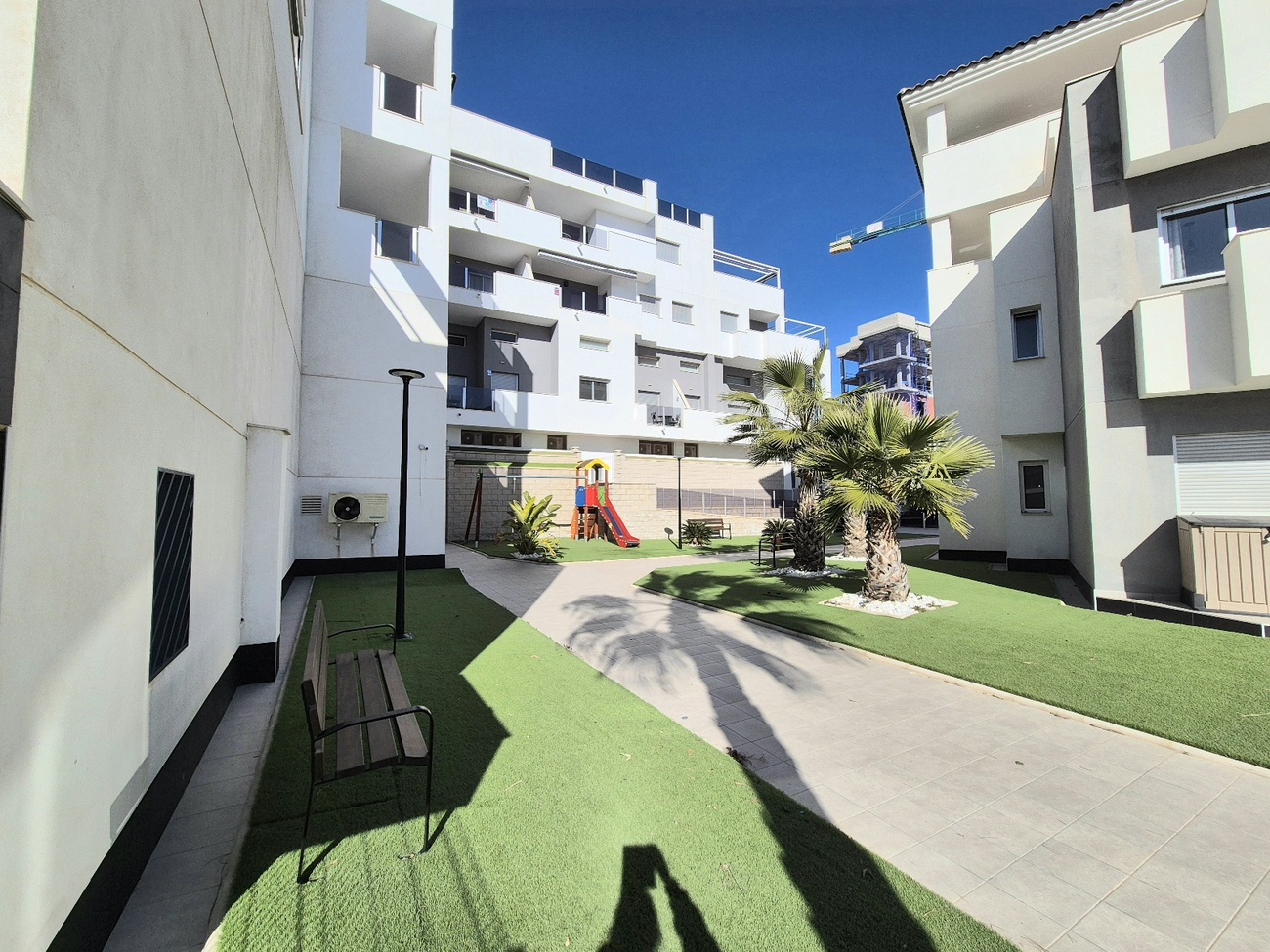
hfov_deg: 106.2
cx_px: 635
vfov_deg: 89.9
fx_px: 477
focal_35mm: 13
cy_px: 476
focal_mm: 2.2
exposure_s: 1/5000
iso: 50
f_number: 2.2
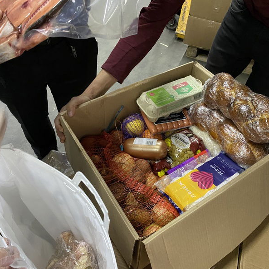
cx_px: 136
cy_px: 135
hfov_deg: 52.5
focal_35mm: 31
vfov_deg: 52.5
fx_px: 273
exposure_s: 1/37
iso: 640
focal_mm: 4.25
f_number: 1.8
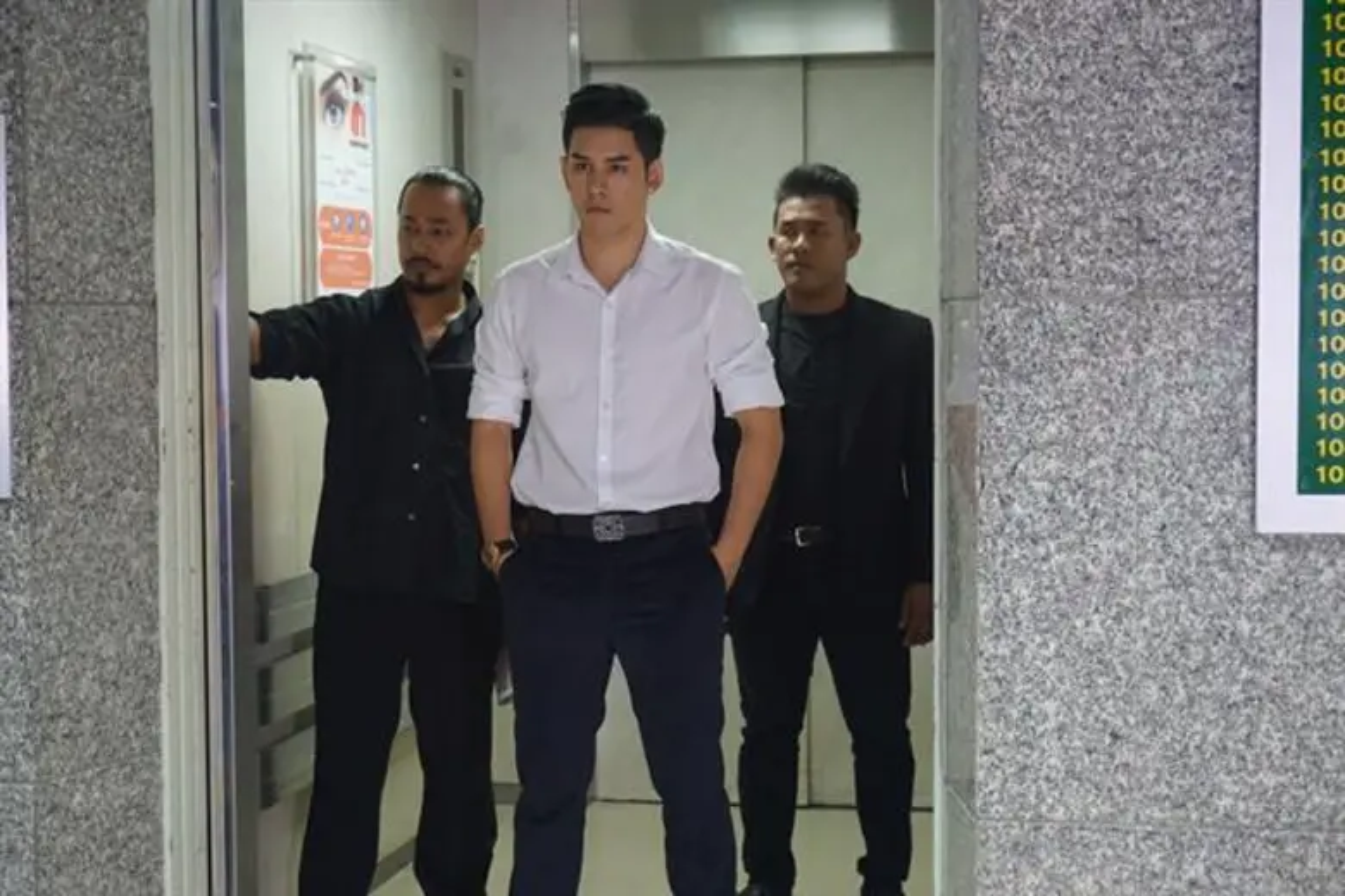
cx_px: 672
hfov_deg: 35.1
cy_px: 448
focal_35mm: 57
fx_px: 2129
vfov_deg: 23.8
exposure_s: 1/40
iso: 3200
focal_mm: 38
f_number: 5.6
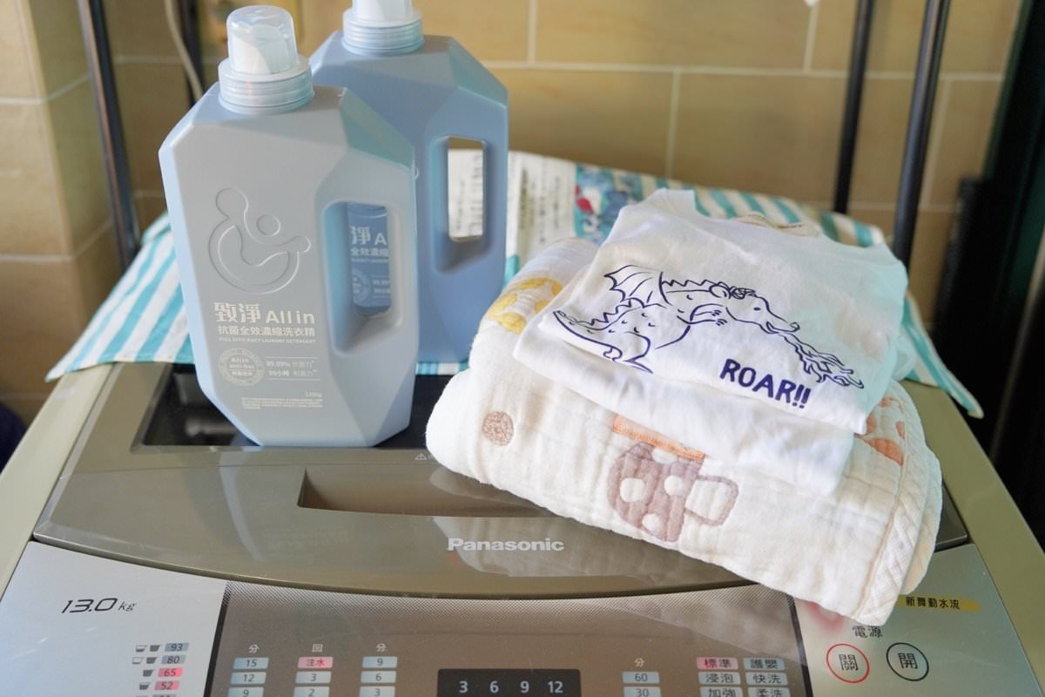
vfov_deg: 36.7
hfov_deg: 52.9
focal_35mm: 36
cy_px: 348
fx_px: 1051
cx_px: 522
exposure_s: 1/160
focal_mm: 36.2
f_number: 4
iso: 640
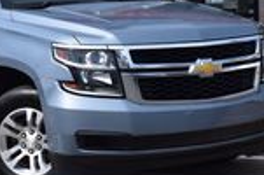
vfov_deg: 9.7
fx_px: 1020
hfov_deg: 14.7
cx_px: 114
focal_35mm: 139
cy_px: -16
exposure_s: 1/500
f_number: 11
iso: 400
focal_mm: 35
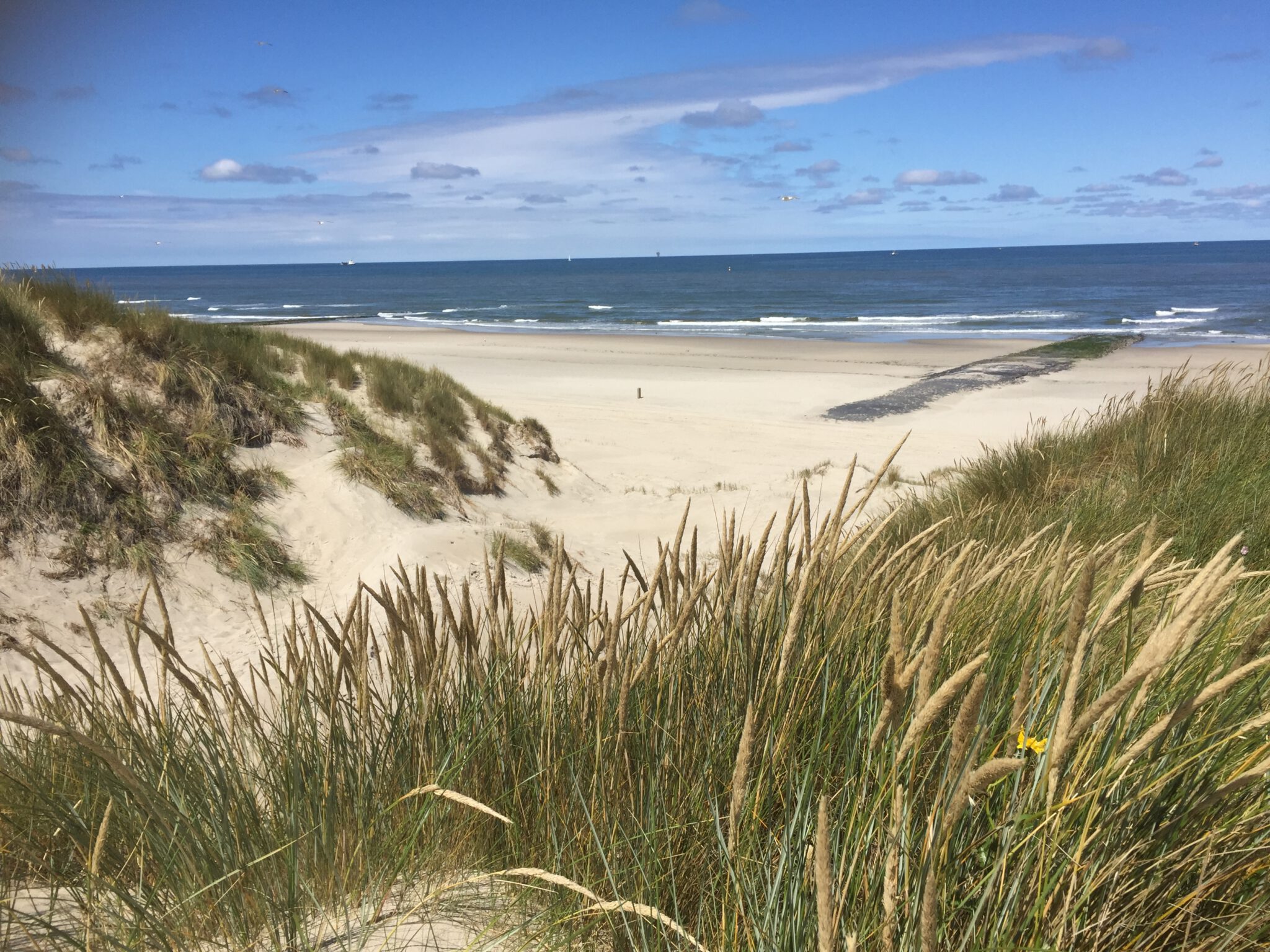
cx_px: 635
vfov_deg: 48.2
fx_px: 1064
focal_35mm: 29
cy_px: 476
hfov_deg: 61.7
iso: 32
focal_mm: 4.15
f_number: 2.2
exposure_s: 1/3049
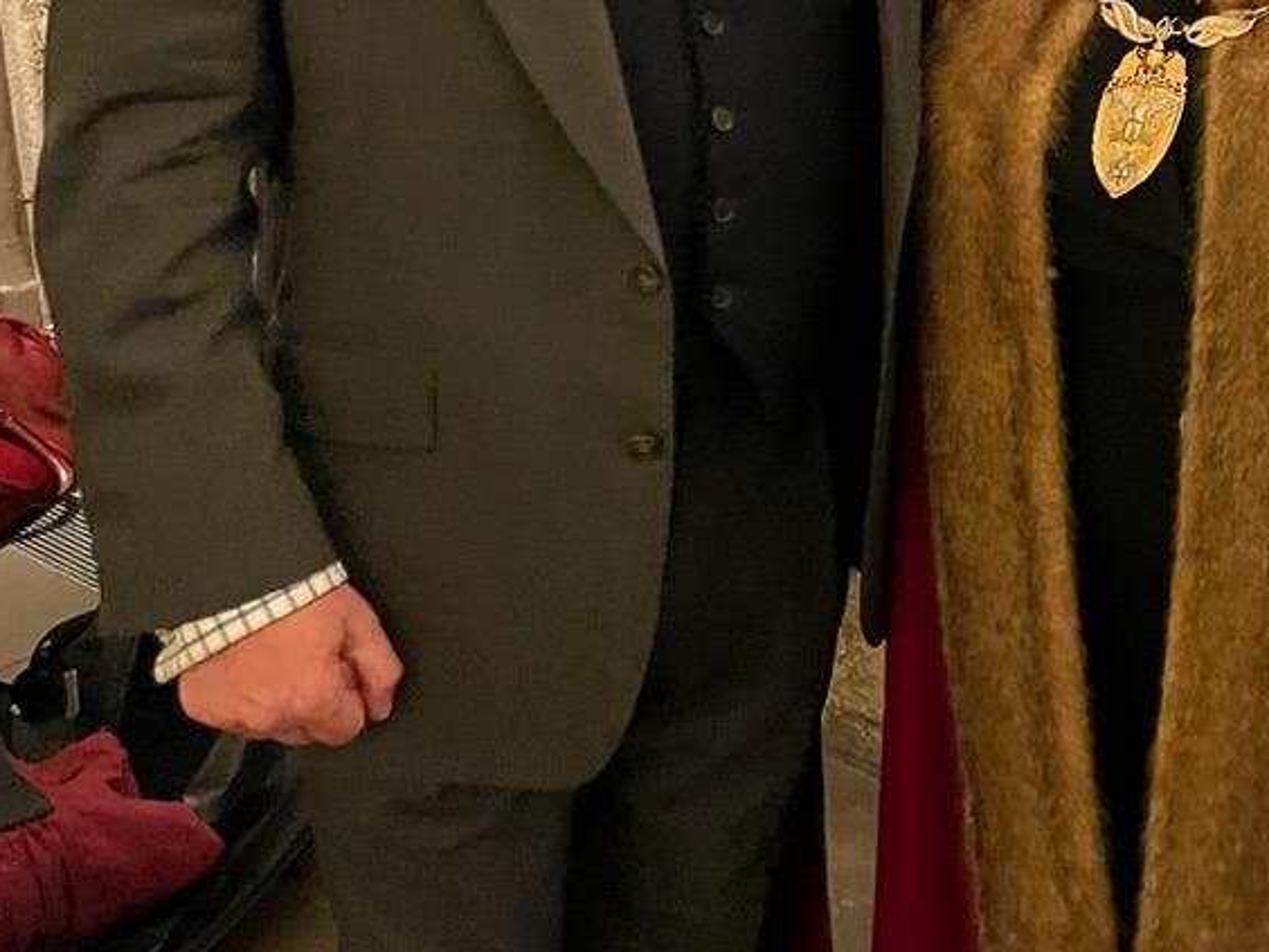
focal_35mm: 59
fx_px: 2163
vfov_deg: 23.6
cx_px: 1359
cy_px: -36
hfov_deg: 29.8
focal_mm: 5.1
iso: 640
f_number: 1.6
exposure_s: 1/25
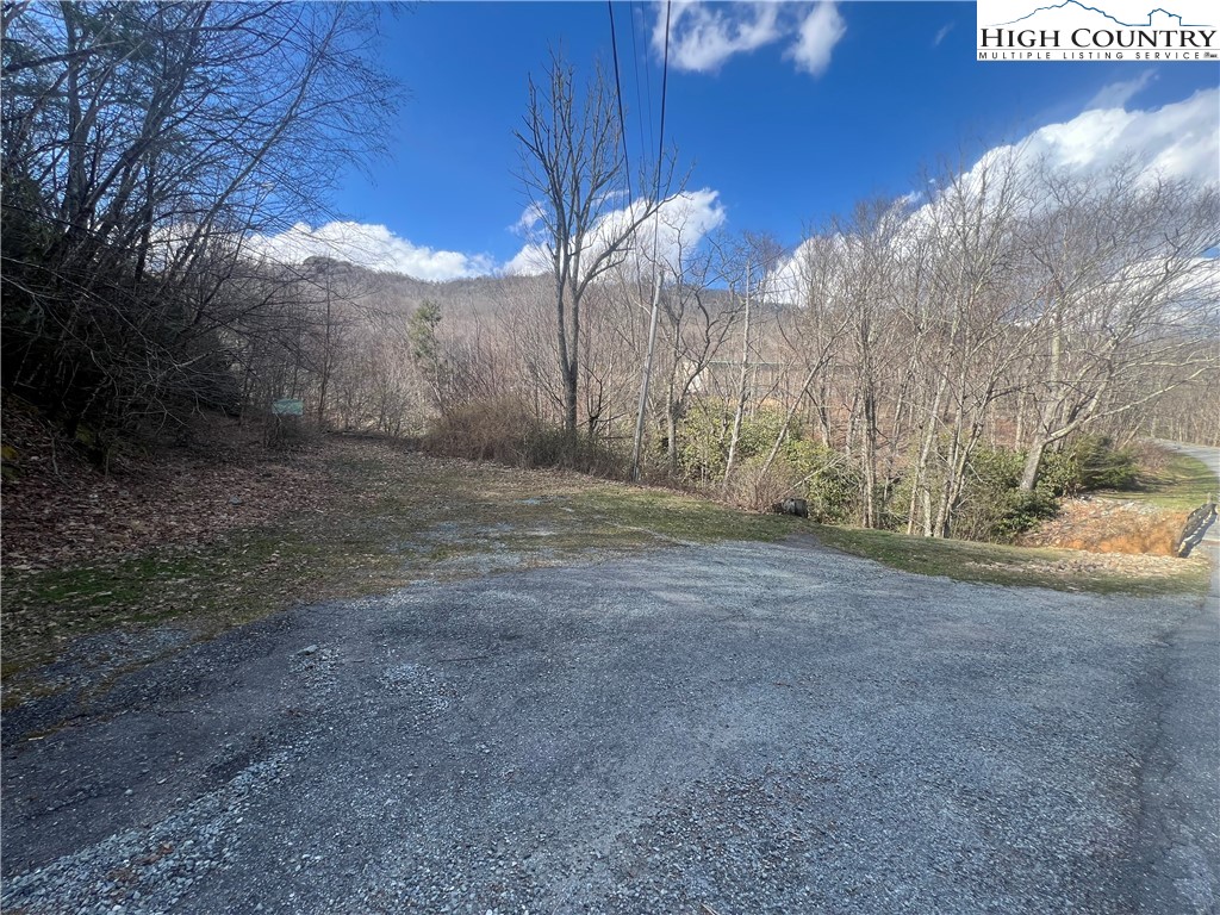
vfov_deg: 89.9
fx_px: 458
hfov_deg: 106.2
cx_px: 610
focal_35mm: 13
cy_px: 458
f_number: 1.8
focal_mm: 1.57
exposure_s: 1/525
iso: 32
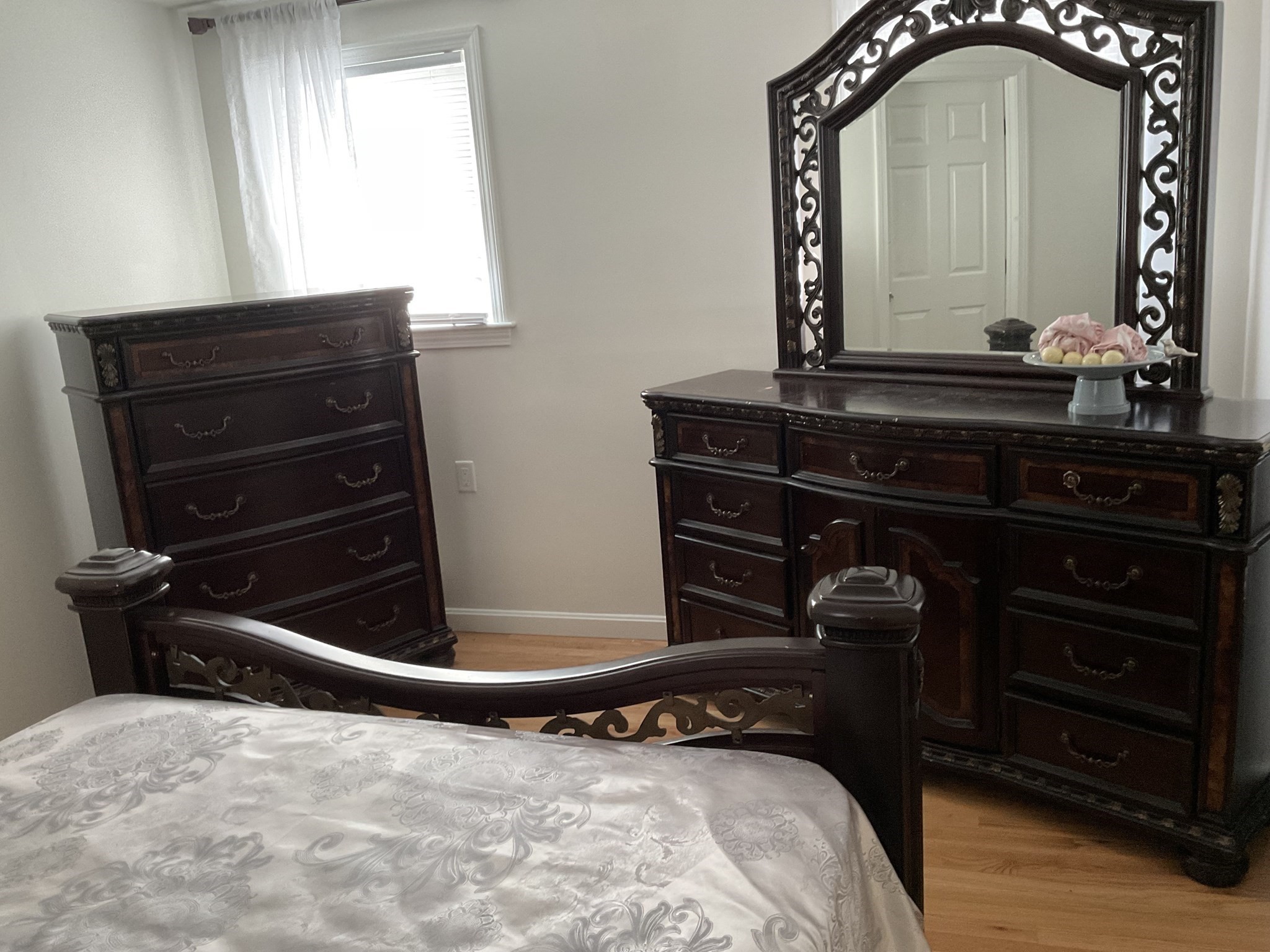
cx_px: 635
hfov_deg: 61.7
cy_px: 476
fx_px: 1064
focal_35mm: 29
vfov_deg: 48.2
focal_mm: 3
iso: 160
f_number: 1.8
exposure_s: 1/60
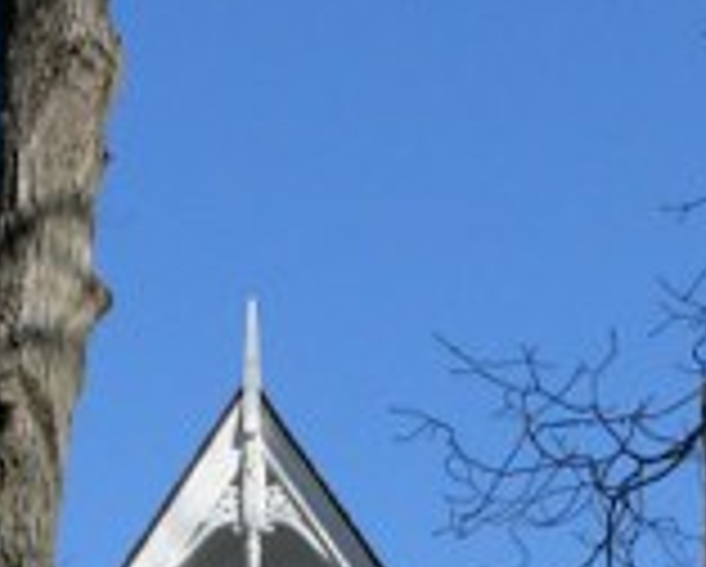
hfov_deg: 10.2
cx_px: 360
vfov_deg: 7.7
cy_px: 1256
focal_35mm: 189
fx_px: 3954
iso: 100
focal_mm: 8.1
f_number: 5.6
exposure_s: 1/400
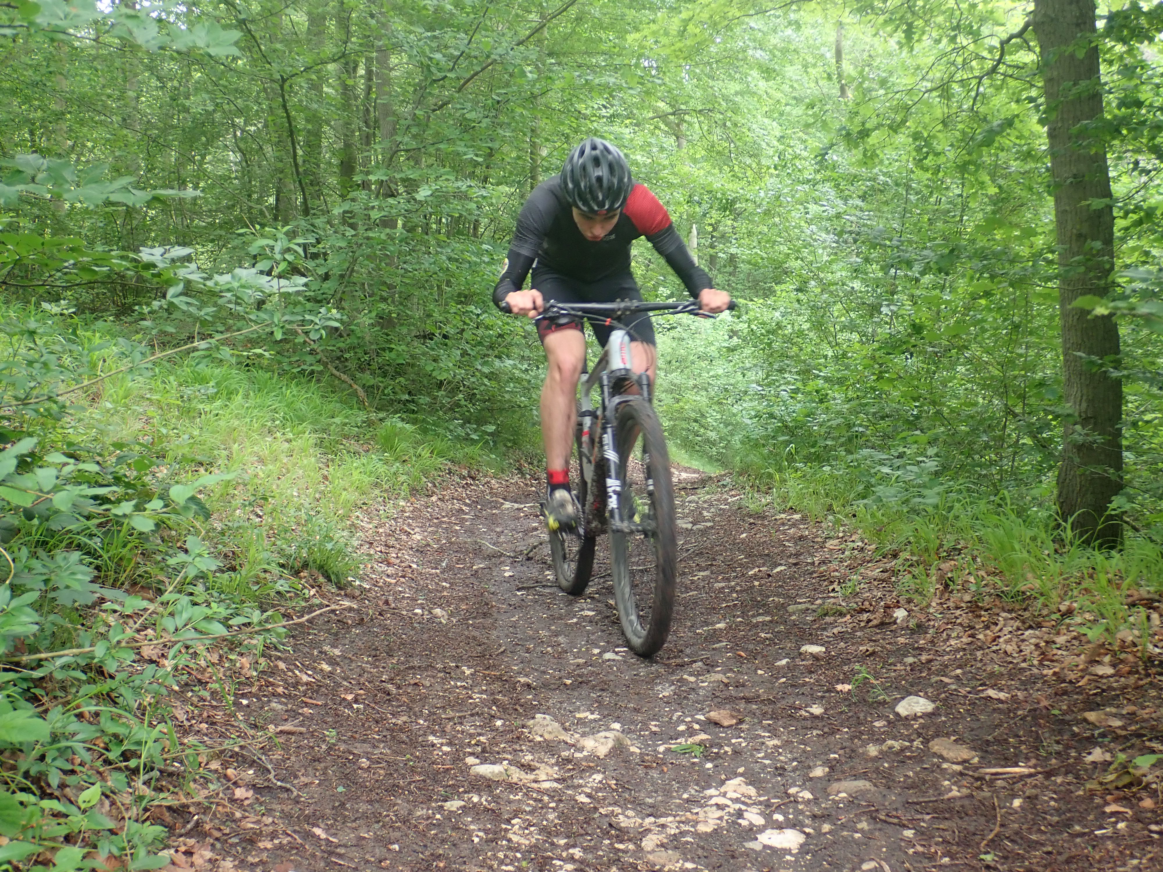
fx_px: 1344
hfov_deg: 46.8
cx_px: 582
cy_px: 436
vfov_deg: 36.0
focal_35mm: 40
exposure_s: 1/80
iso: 200
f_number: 2.8
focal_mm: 7.34
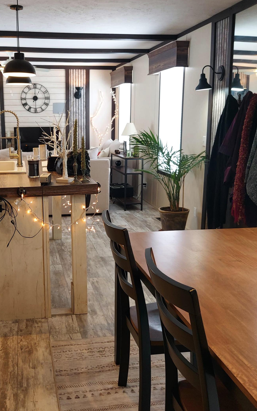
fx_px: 437
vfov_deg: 50.4
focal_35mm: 39
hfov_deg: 32.6
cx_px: 96
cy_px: 196
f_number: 2
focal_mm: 4.6
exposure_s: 1/60
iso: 125
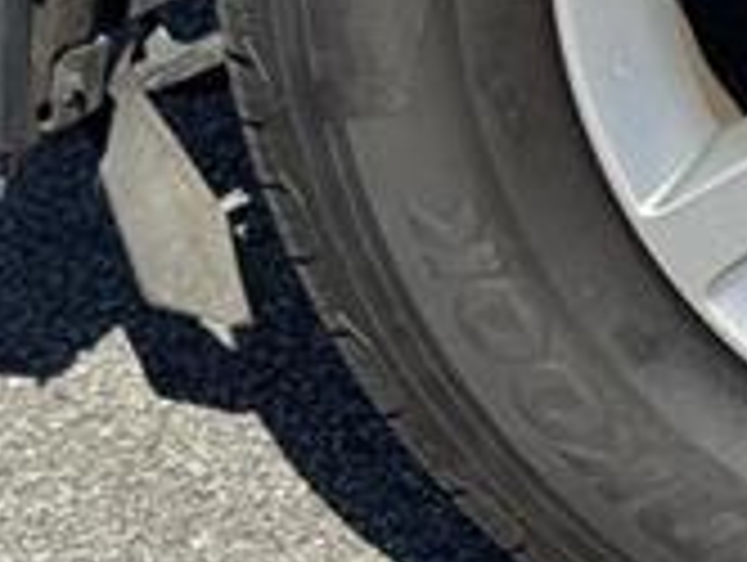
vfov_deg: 7.9
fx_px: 3998
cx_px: 1179
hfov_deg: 10.3
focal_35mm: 185
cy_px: -243
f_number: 1.78
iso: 64
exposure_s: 1/4049
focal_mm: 6.76
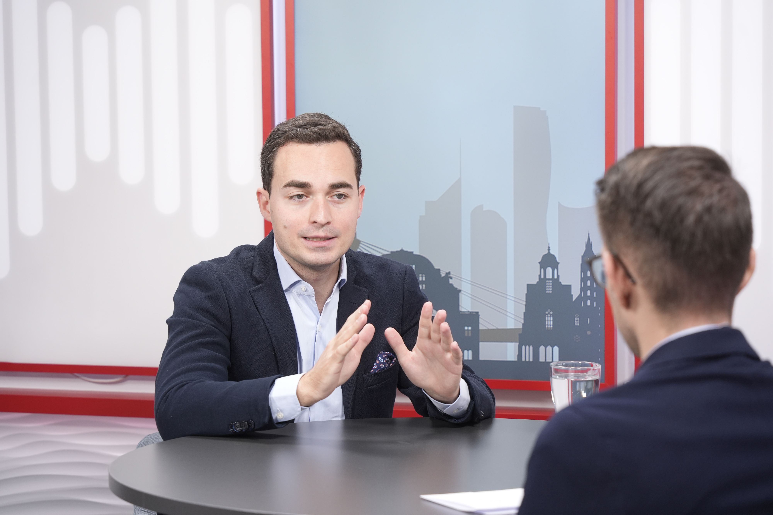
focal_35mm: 101
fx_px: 2169
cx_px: 386
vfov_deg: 13.6
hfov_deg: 20.2
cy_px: 258
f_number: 5
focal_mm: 101
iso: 1000
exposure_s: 1/160
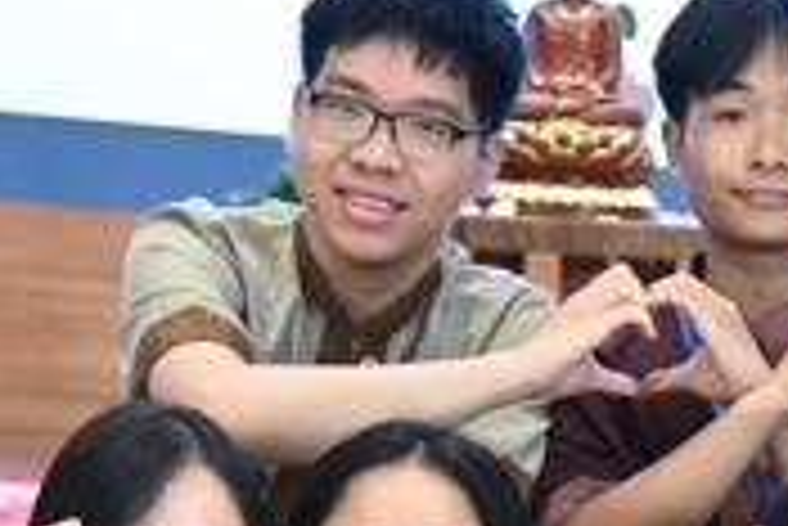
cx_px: 806
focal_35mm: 241
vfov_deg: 5.6
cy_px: 872
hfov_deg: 8.5
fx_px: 5279
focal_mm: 65
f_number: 4
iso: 4000
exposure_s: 1/250
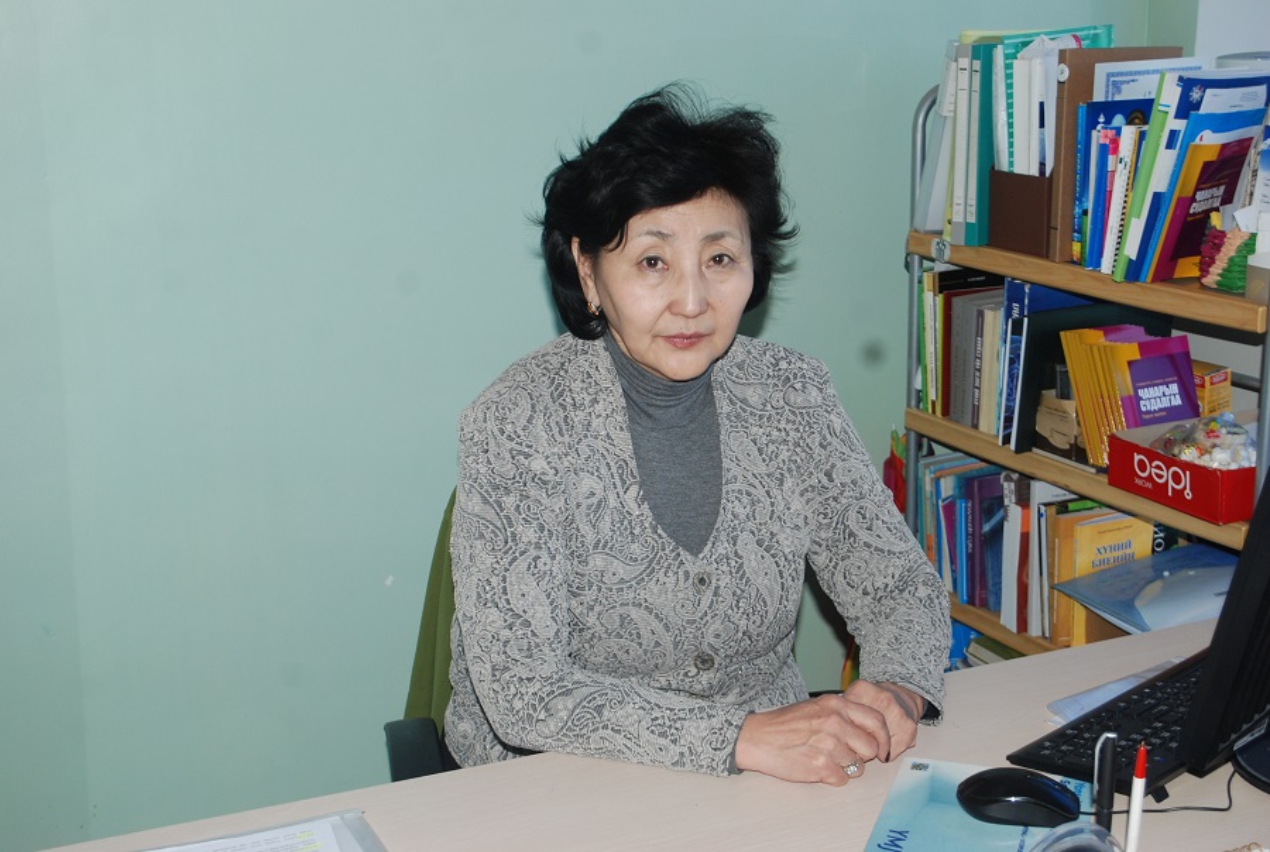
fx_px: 1697
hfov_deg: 41.0
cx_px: 635
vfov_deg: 28.2
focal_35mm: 48
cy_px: 426
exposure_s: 1/200
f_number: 5
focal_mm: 32
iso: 320
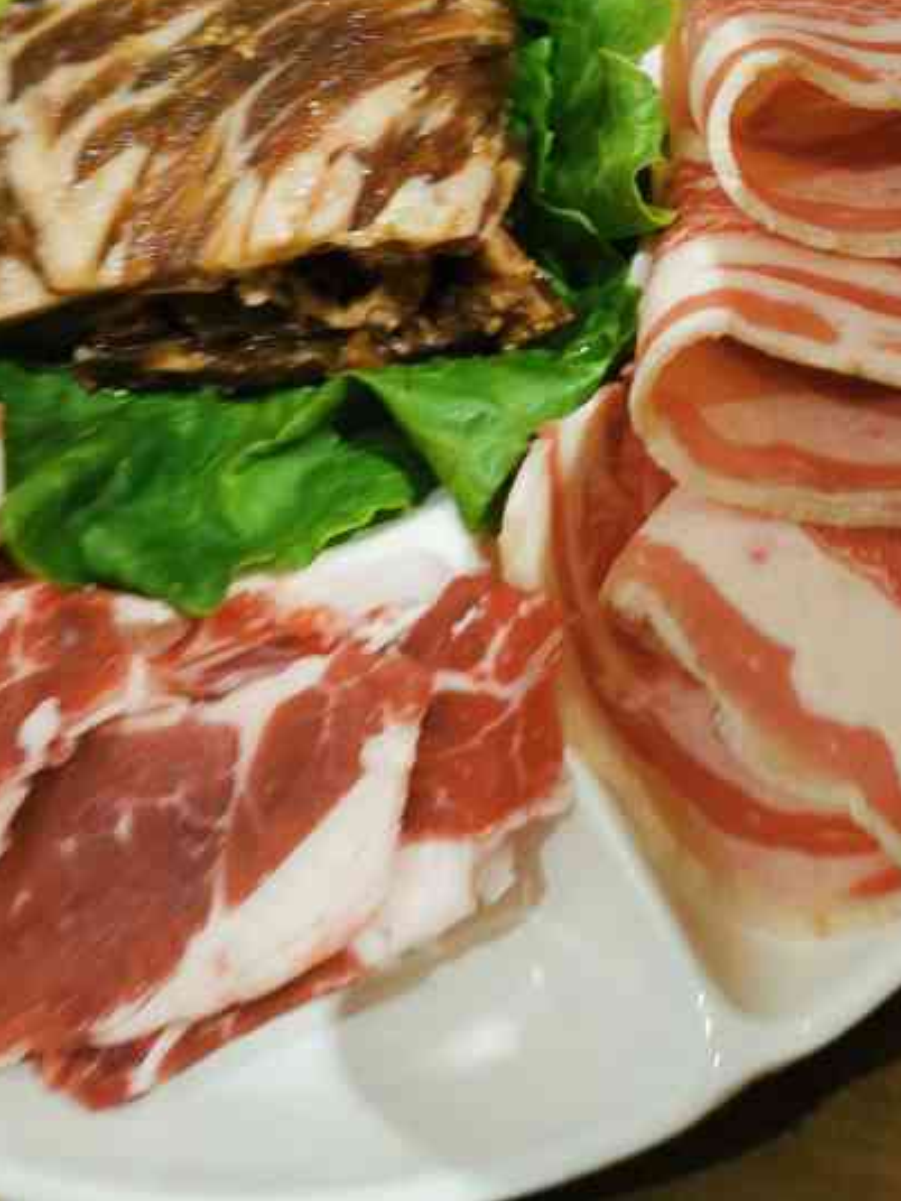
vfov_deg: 38.1
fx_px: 1631
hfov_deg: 30.8
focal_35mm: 47
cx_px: 379
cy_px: 158
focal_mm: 5.58
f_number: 1.8
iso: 320
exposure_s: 1/40
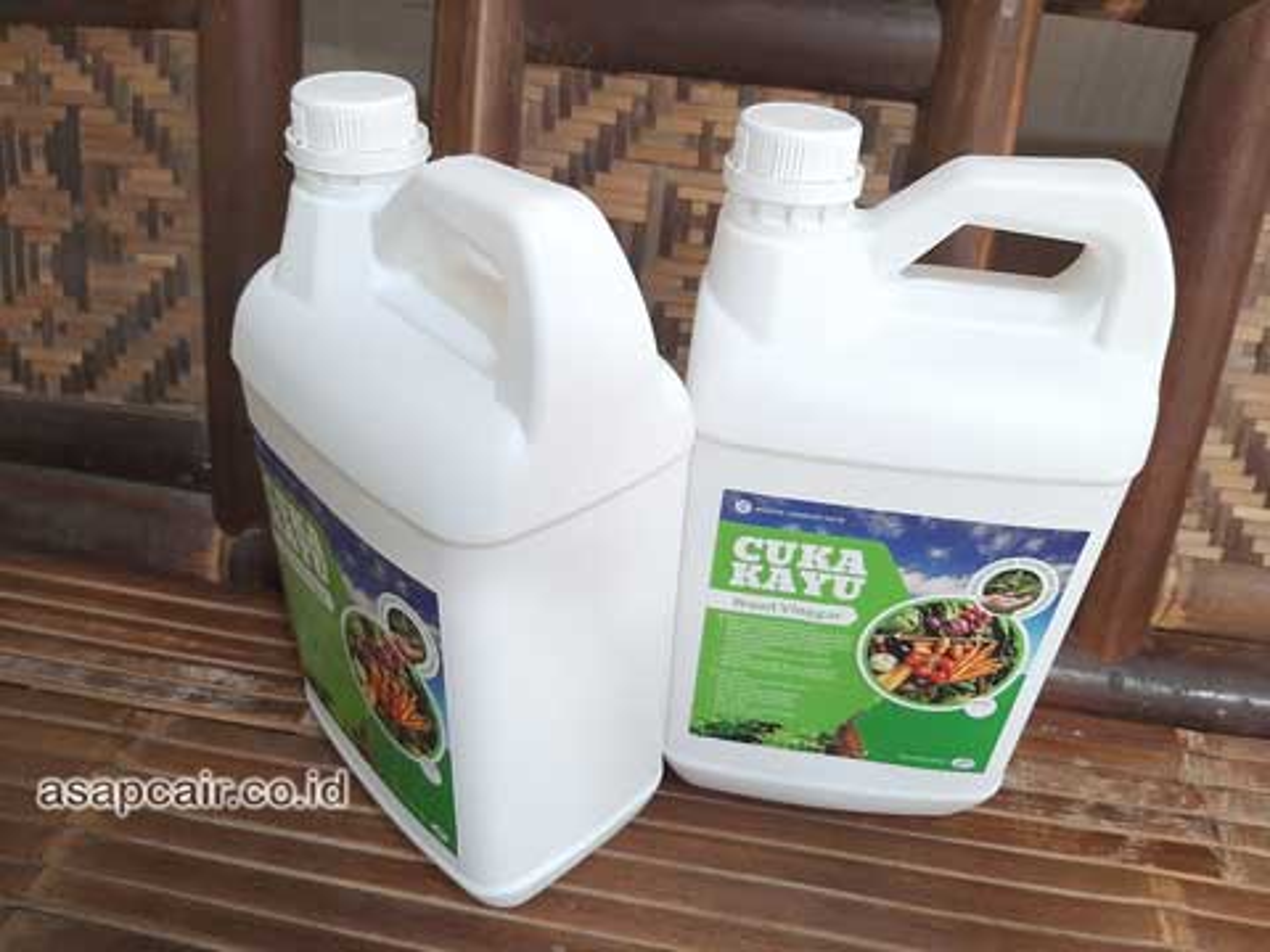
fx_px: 991
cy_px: 476
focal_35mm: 27
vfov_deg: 51.4
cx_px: 635
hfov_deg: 65.3
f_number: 1.7
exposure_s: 1/20
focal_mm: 3.93
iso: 500
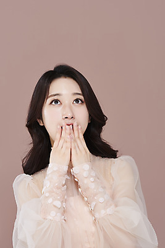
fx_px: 721
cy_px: 124
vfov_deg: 19.4
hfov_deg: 13.1
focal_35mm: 105
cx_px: 82
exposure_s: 1/125
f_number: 11
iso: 64
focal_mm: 105
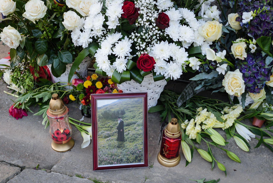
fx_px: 379
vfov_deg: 27.0
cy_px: 92
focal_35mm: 50
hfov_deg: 39.6
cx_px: 136
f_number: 4.5
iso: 200
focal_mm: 50
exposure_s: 1/60
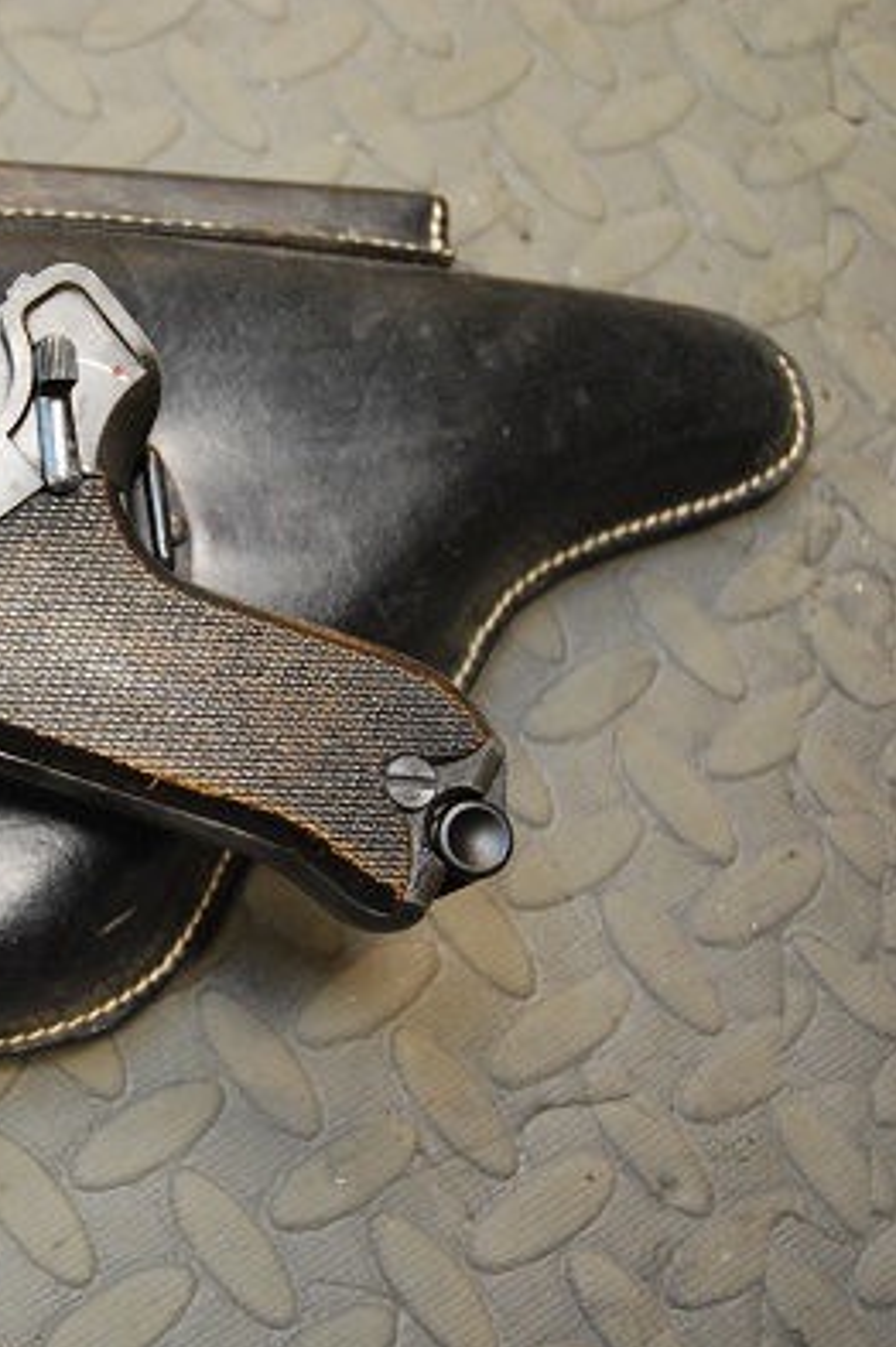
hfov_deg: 20.8
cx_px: -123
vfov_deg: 32.5
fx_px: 2310
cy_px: 679
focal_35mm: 62
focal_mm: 27
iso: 1100
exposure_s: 1/30
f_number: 3.8
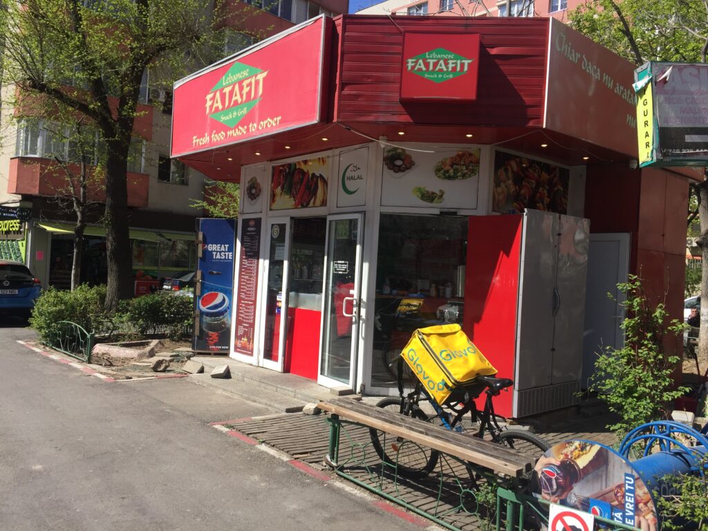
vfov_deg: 48.2
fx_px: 593
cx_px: 354
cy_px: 266
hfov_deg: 61.7
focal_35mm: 29
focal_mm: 4.15
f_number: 2.2
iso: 32
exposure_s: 1/1364
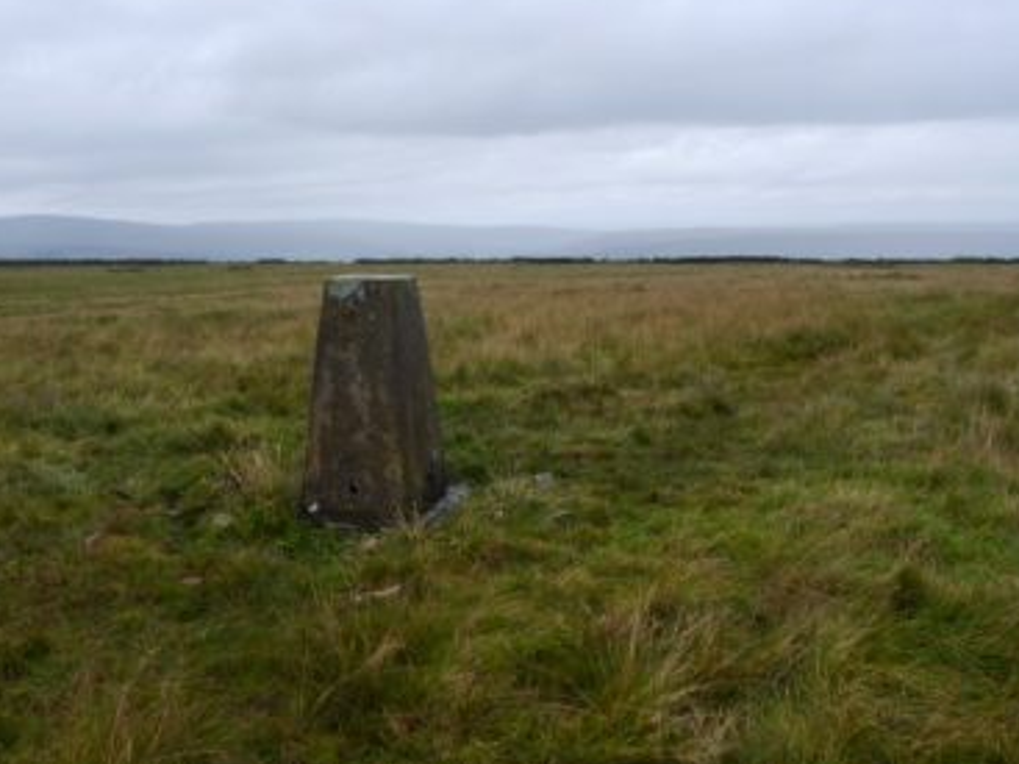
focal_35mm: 33
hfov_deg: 55.2
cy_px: 322
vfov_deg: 42.8
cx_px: 450
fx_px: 971
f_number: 5.6
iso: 160
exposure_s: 1/250
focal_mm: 14
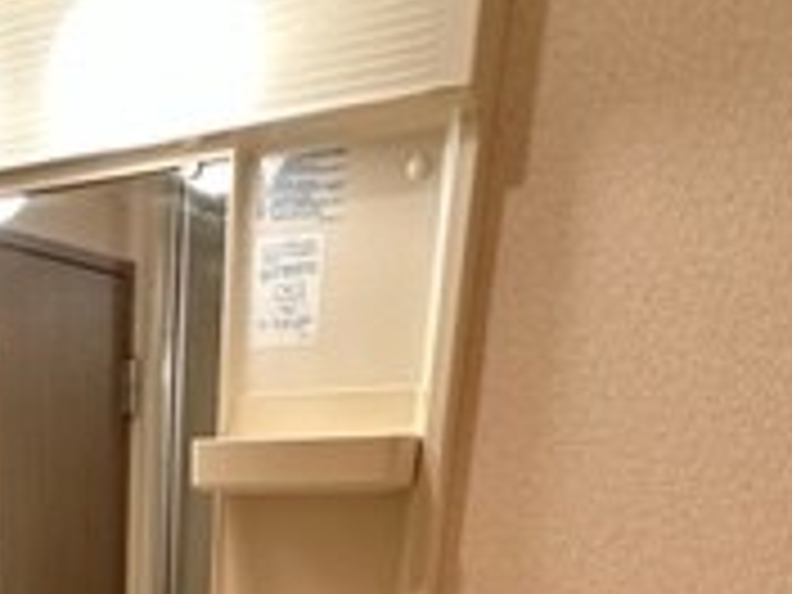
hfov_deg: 34.4
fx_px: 1167
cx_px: 14
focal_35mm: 51
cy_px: 936
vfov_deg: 22.4
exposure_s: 1/120
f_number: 2.2
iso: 320
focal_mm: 2.22
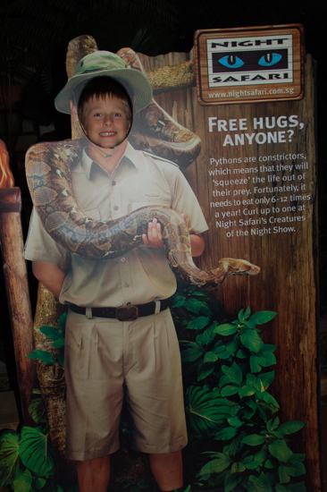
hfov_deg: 36.8
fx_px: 491
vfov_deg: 53.2
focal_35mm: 36
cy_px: 246
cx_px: 164
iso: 400
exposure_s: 1/60
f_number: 4
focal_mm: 24
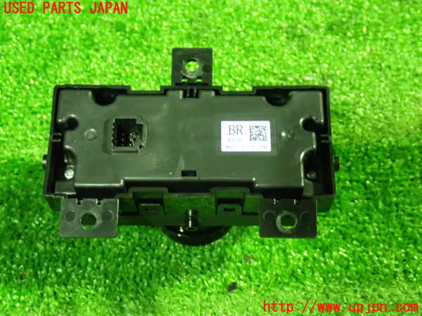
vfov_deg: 25.2
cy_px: 158
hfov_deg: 33.2
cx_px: 211
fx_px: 707
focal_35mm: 58
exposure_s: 1/15
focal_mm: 10.35
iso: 1600
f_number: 3.5
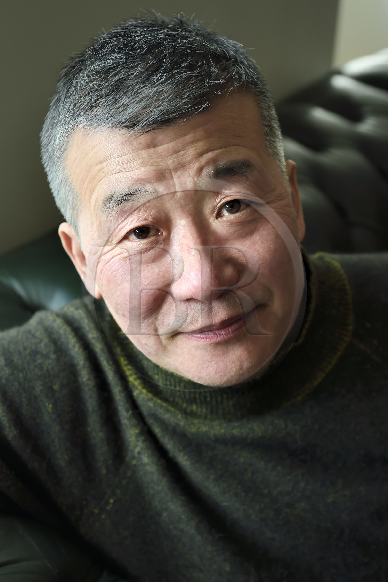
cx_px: 194
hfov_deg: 21.9
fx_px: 1003
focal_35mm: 62
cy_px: 291
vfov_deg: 32.4
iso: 1600
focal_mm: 62
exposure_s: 1/60
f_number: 6.3
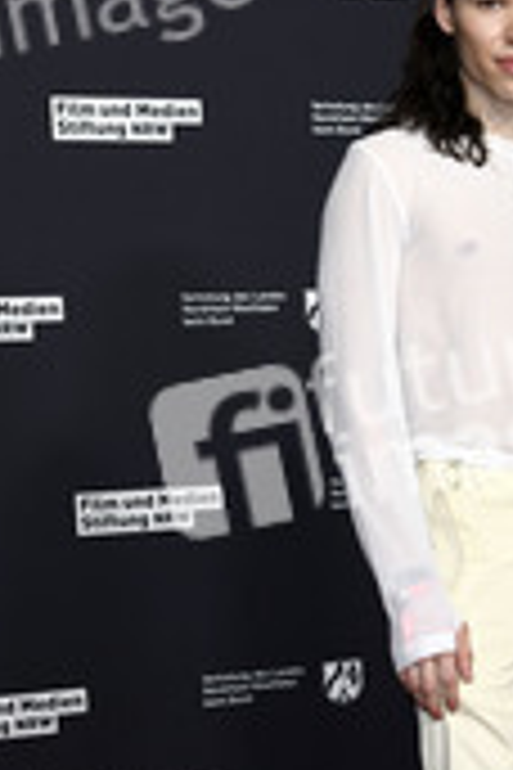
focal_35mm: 89
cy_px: 657
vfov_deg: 22.4
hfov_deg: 15.1
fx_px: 1902
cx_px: 513
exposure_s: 1/250
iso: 800
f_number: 4
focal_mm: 38
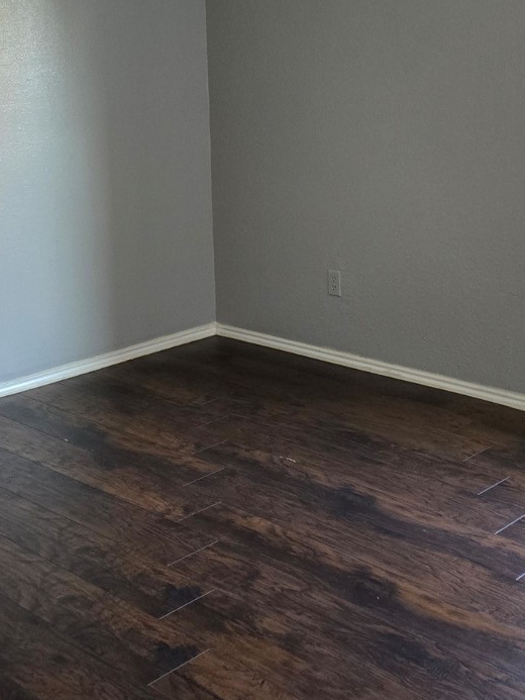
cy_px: 217
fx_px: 1031
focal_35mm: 51
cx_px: 244
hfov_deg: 28.6
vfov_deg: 37.0
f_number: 1.7
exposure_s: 1/60
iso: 640
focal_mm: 6.3
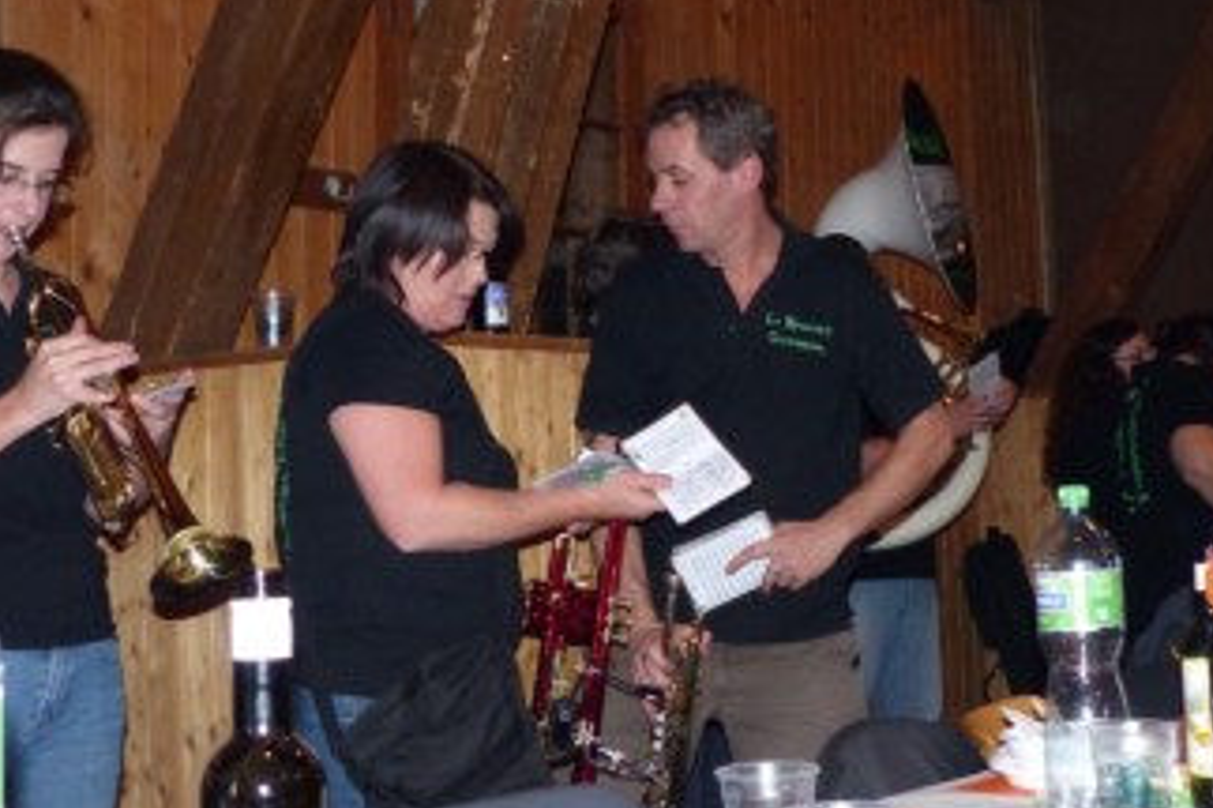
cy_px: 321
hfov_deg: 34.3
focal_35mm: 58
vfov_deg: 23.3
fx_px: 1953
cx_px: 751
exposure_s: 1/60
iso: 400
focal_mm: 6.4
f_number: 2.8
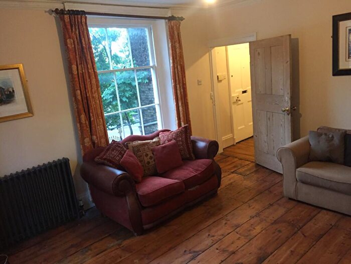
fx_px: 294
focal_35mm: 29
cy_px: 132
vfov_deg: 48.2
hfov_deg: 61.7
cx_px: 176
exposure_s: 1/25
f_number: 2.2
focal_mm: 4.15
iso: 250
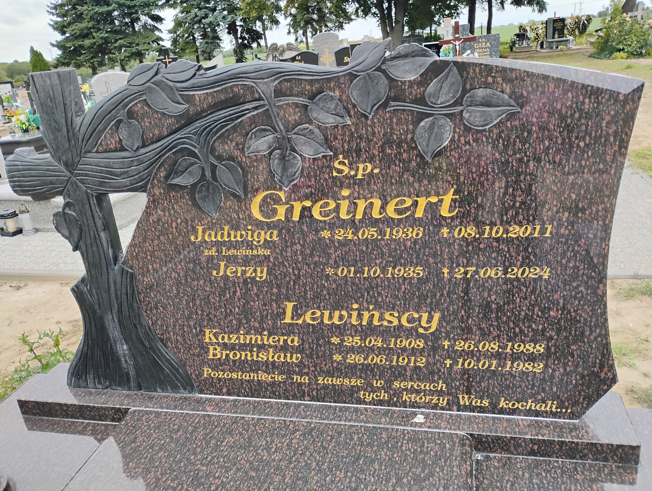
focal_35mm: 28
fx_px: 528
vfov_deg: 49.9
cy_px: 246
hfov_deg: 63.4
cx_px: 326
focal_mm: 4.26
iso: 169
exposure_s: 1/100
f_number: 1.8
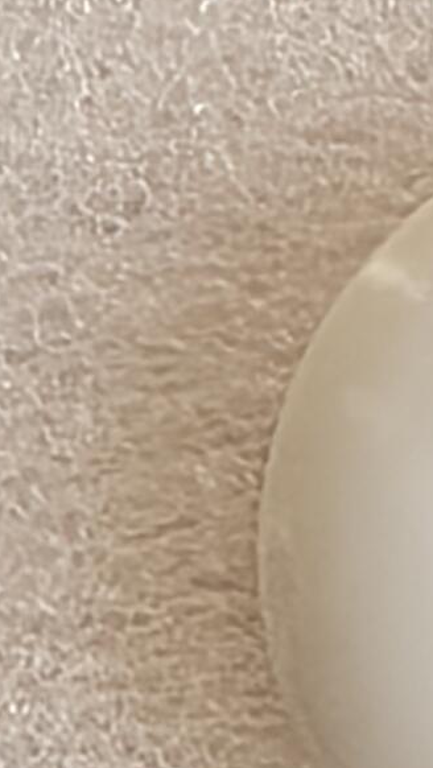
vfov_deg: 9.4
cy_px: 222
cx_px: 772
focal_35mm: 229
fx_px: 4667
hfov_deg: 5.2
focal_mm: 1.95
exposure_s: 1/50
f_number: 2.2
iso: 250
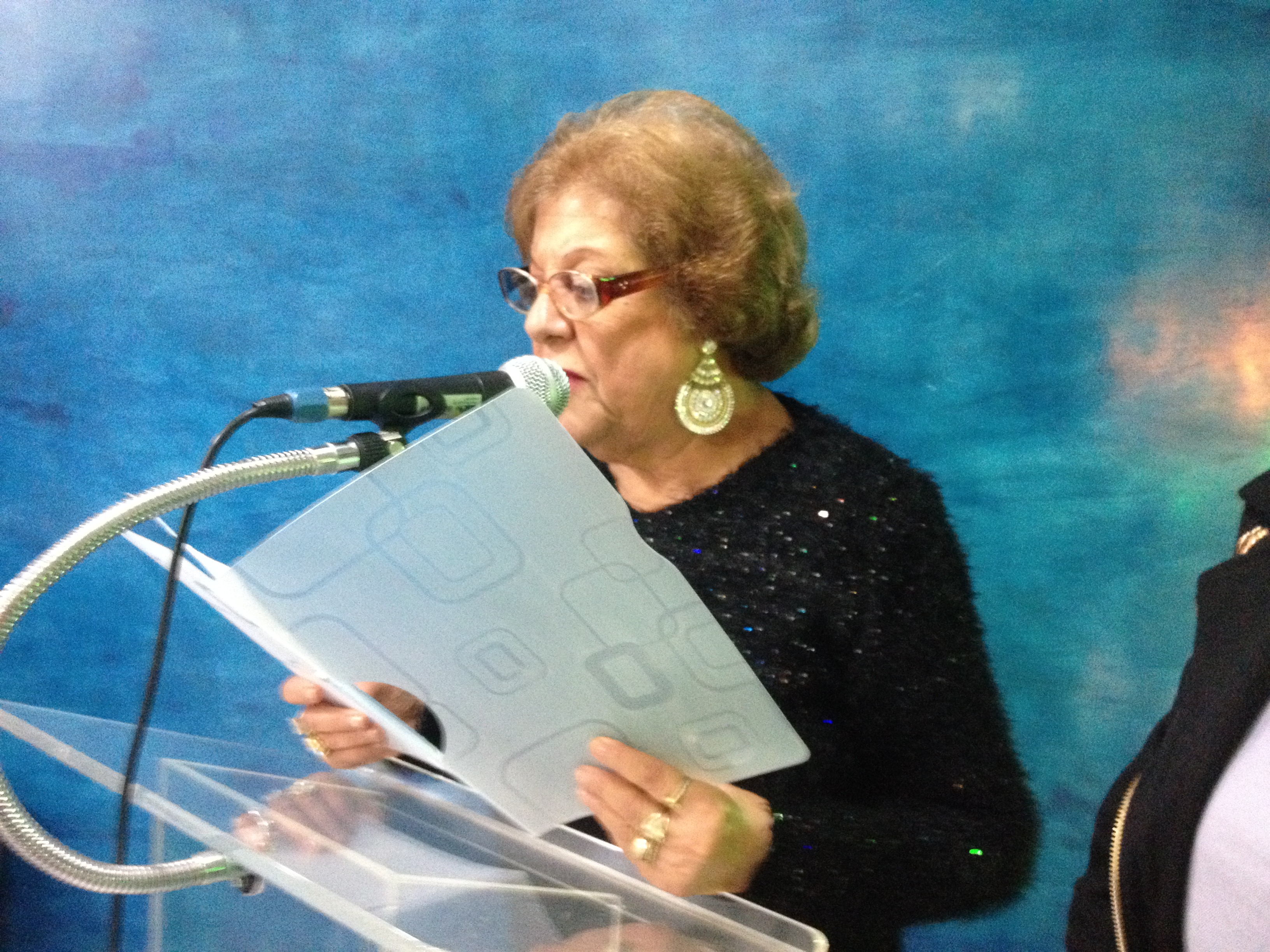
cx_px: 635
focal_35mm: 35
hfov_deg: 52.6
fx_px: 1284
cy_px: 476
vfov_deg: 40.7
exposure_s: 1/15
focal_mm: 4.28
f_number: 2.4
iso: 500
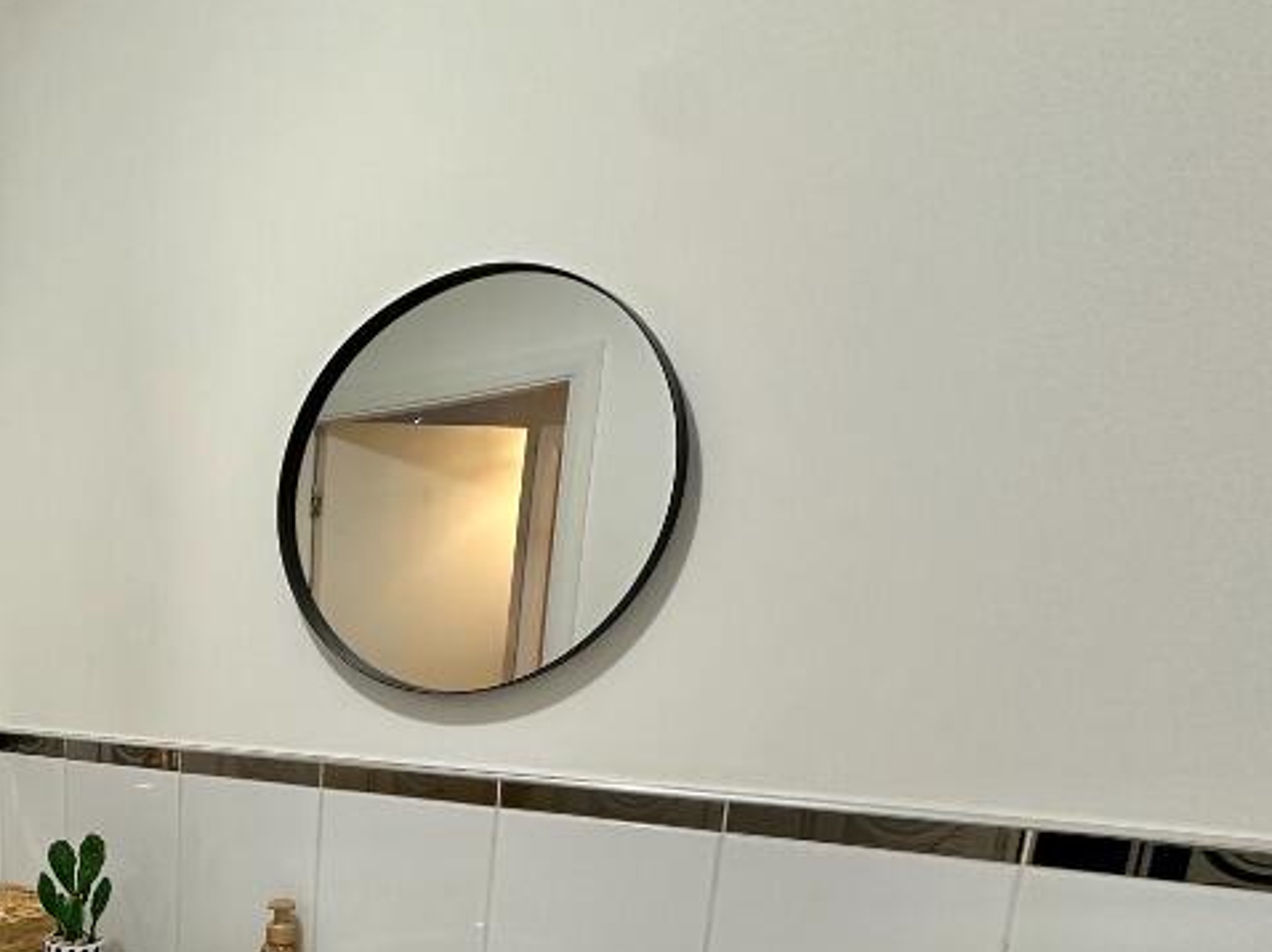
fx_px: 1102
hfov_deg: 50.3
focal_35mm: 30
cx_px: 40
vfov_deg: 42.4
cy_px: 880
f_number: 2.2
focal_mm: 2.22
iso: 250
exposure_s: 1/100
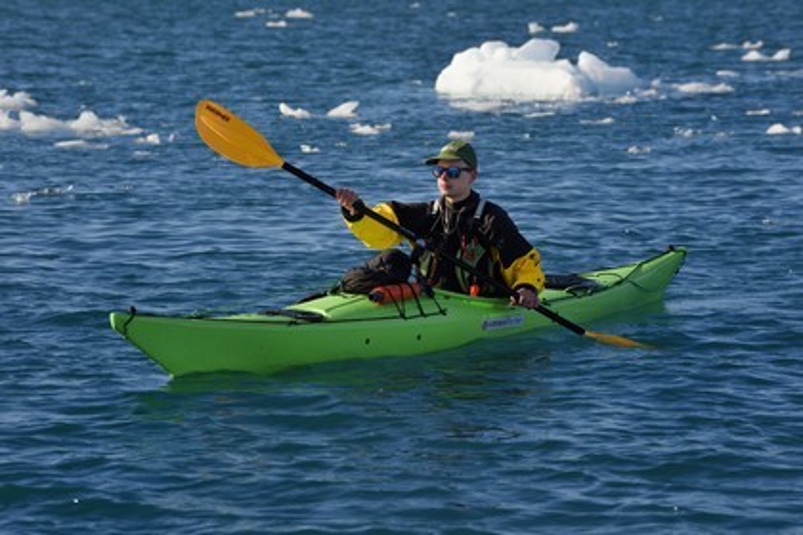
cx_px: 402
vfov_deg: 6.9
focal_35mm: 200
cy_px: 268
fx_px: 4461
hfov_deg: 10.3
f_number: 9
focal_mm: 200
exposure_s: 1/1000
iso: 400
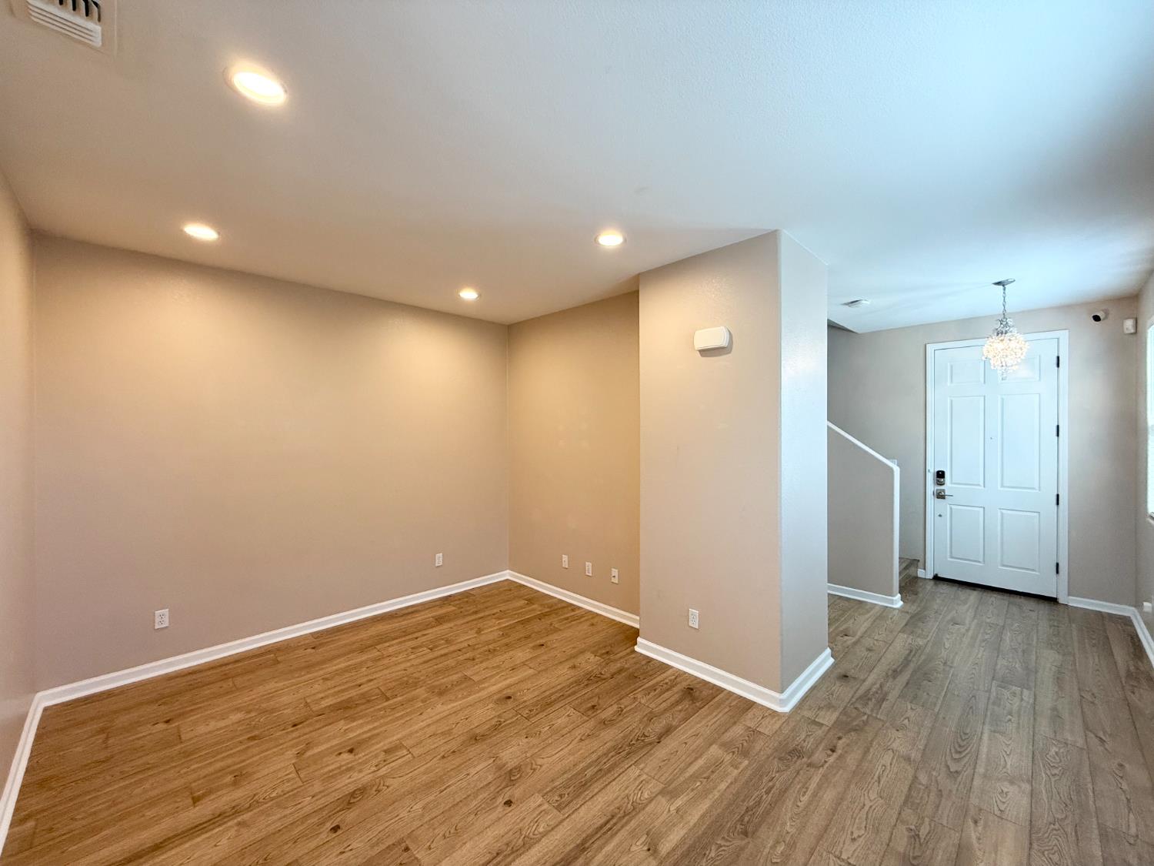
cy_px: 433
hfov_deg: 102.1
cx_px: 577
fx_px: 467
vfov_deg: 85.7
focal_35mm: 14
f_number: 2.2
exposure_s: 1/120
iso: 200
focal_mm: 2.22
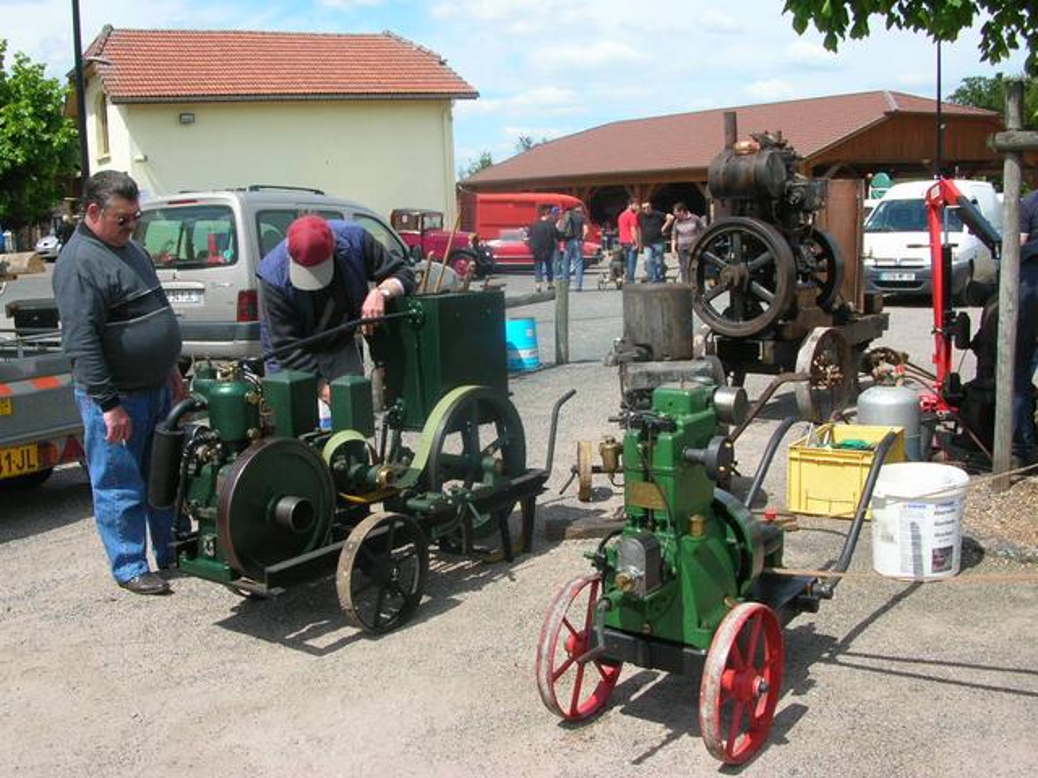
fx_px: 1050
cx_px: 519
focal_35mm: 35
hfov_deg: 52.6
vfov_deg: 40.7
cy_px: 389
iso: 50
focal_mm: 5.8
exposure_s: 1/214
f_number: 5.6
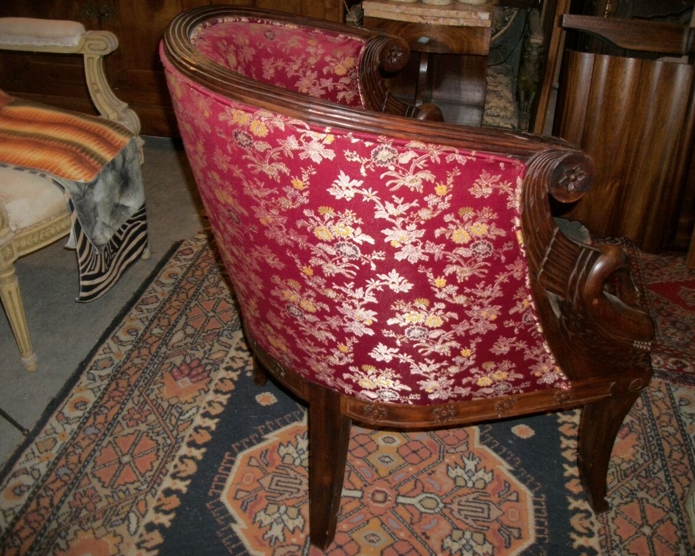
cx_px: 368
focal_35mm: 34
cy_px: 277
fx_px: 699
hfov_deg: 52.8
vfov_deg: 43.4
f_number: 2.9
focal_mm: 5.7
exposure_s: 1/30
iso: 160
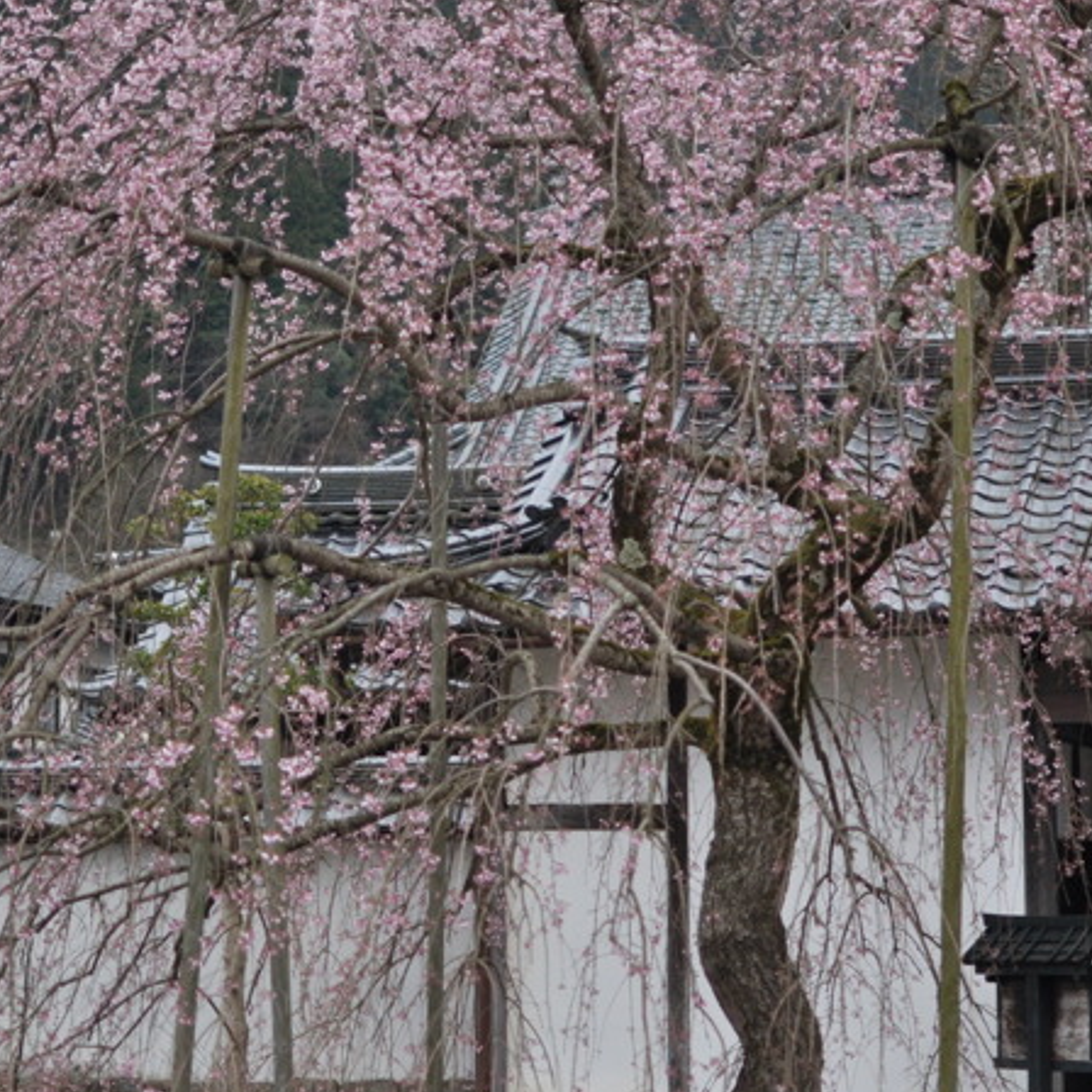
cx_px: 563
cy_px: 490
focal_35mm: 102
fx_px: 3639
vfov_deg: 17.1
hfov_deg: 17.1
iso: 320
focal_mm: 35
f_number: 1.8
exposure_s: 1/500
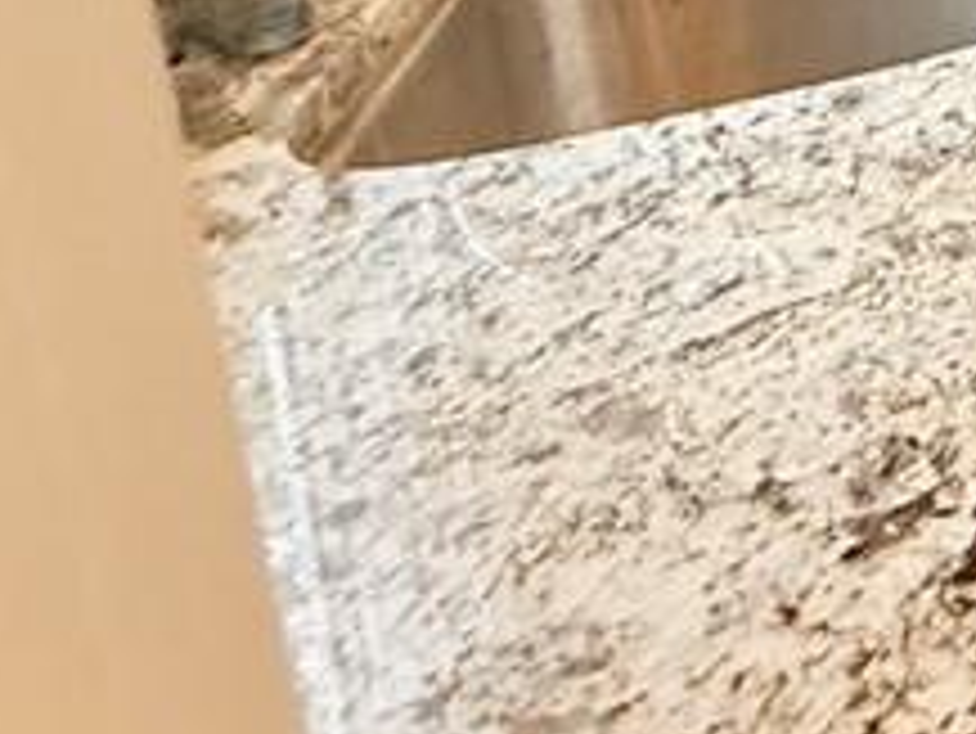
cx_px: 1979
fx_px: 1862
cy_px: -739
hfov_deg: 18.4
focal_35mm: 66
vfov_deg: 16.7
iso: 320
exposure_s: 1/120
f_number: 2.2
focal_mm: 2.22
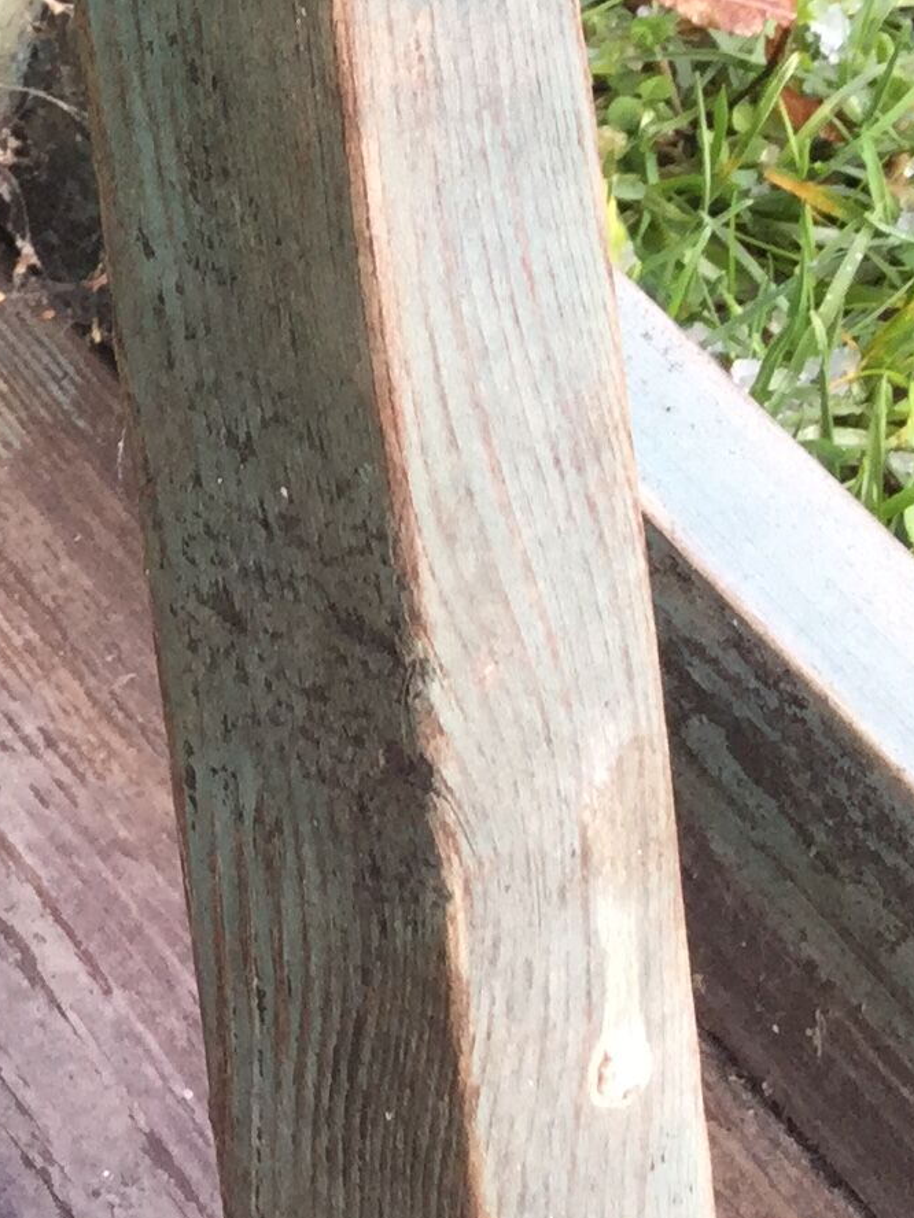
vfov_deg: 15.8
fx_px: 4013
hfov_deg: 12.5
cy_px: -638
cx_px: -355
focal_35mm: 114
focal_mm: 3.3
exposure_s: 1/50
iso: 32
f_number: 2.4
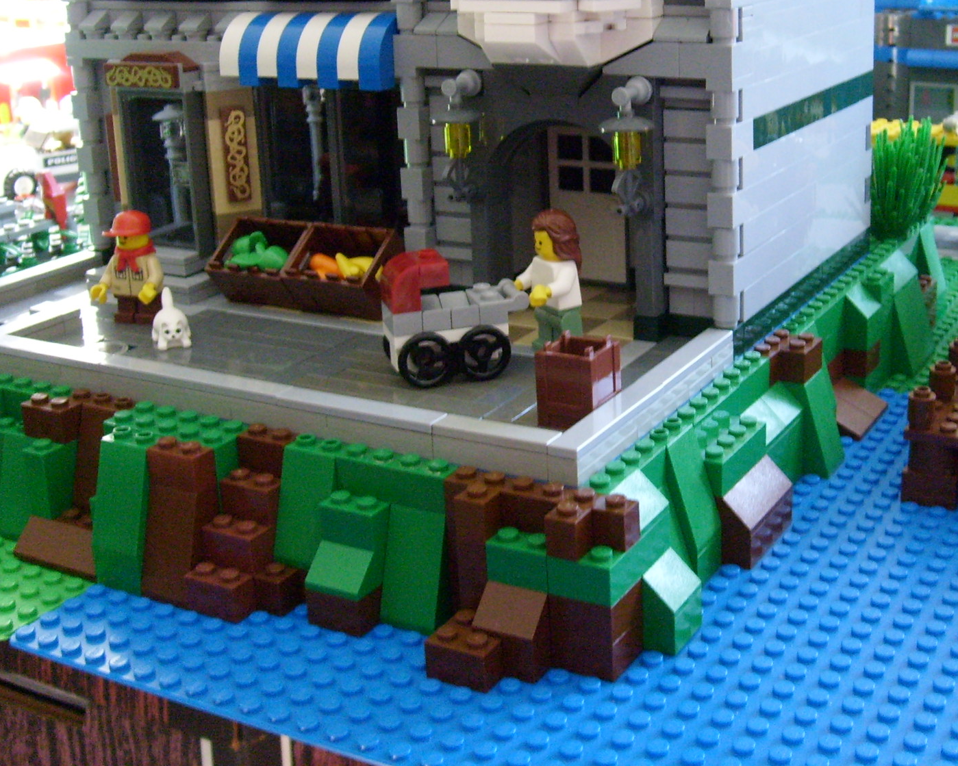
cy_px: 245
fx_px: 1418
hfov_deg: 37.1
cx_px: 598
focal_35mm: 50
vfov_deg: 30.0
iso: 200
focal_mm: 5.8
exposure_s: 1/45
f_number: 2.8
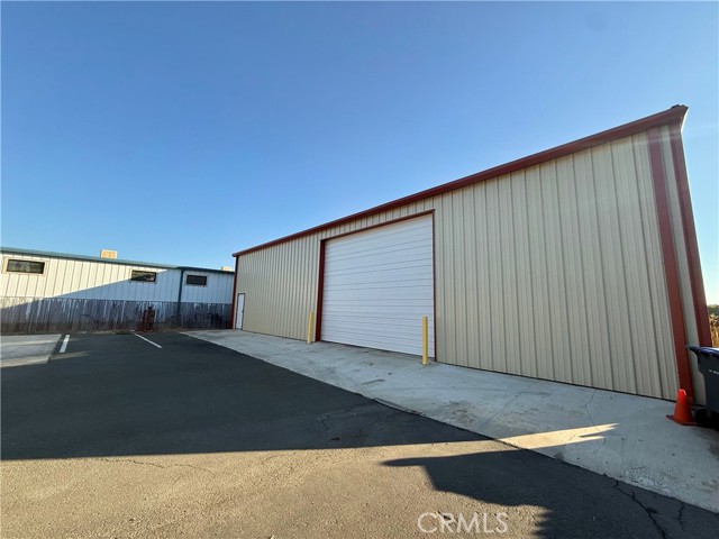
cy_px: 270
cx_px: 360
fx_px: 291
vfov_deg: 85.7
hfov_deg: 102.1
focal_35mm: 14
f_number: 2.2
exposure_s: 1/864
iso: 50
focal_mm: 2.22
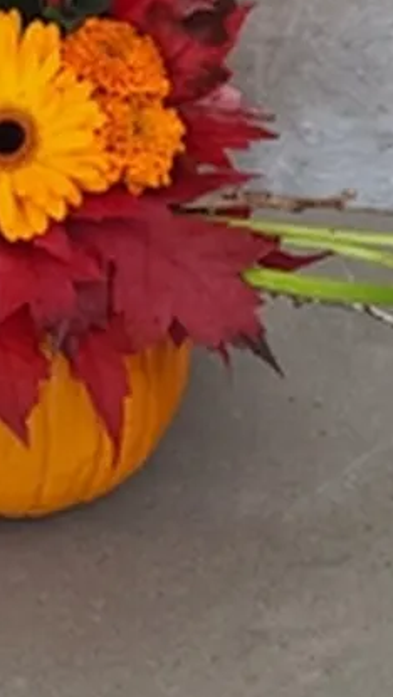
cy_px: -85
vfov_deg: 27.4
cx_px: 146
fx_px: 1294
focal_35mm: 70
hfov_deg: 17.2
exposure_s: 1/40
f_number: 1.8
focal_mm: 7
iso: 200
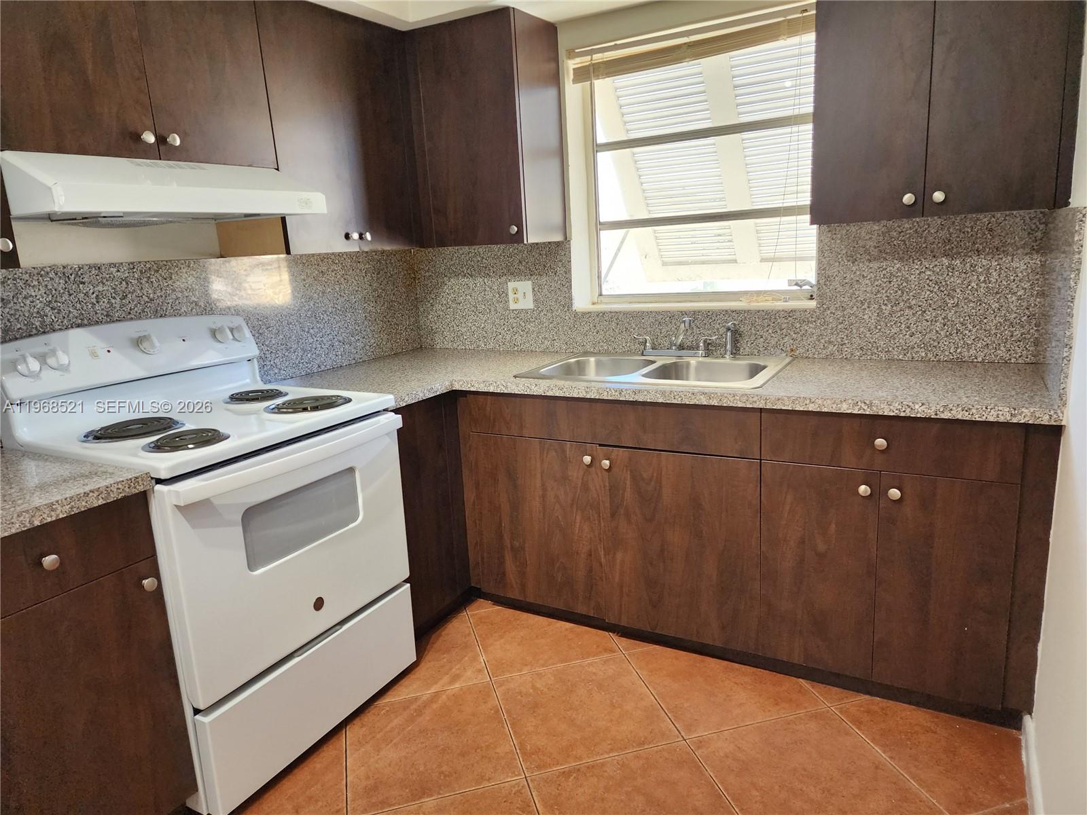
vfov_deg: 58.9
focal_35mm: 23
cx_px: 544
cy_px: 408
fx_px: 722
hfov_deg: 73.9
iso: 250
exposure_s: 1/120
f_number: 1.8
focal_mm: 6.4
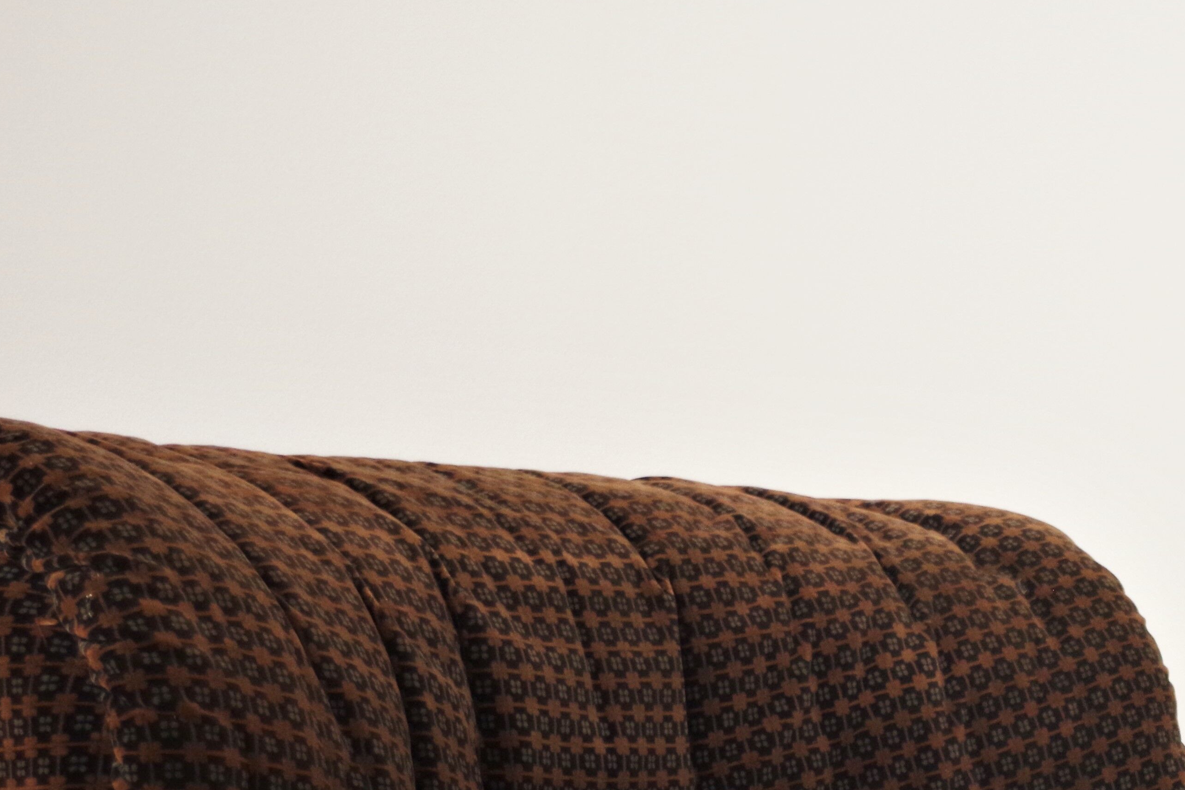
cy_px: 858
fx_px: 3226
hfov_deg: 20.1
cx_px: 1199
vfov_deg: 13.7
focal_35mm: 98
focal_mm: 28.13
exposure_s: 1/60
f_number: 4
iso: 800
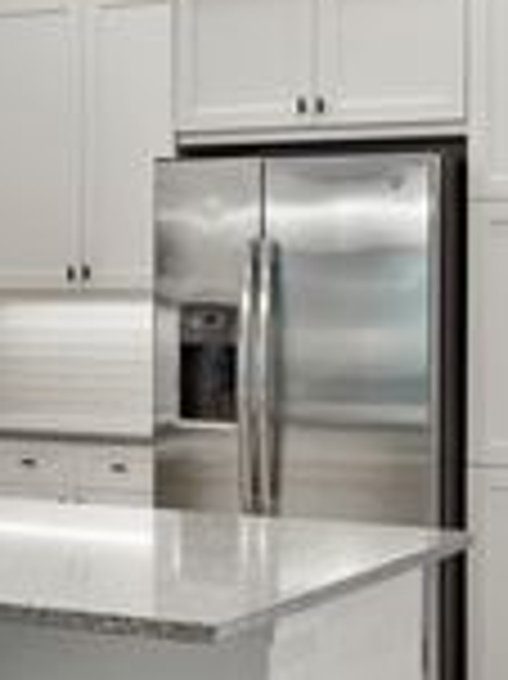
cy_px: 430
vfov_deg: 22.0
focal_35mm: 89
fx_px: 1744
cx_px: 31
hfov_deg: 16.3
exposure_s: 1
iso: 320
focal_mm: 28
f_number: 9
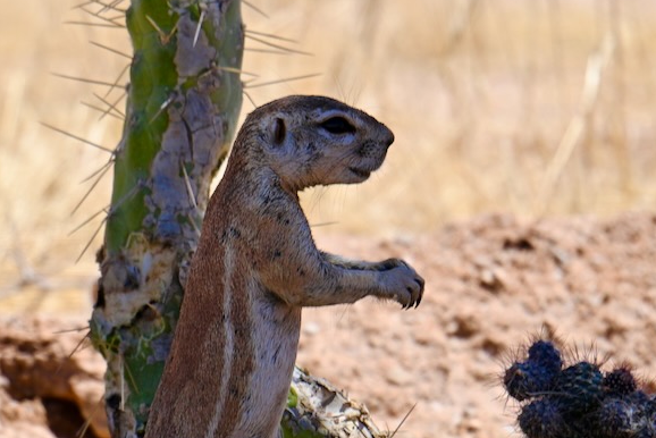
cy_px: 320
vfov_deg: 1.4
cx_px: 277
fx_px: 17337
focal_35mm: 951
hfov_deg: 2.2
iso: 140
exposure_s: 1/500
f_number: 6.7
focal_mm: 500
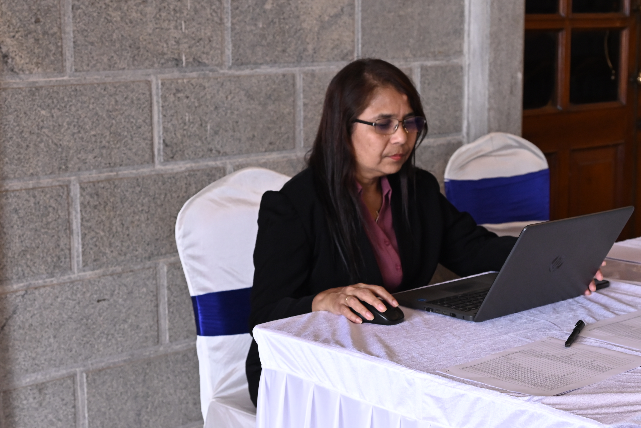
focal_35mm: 66
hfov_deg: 30.5
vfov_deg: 20.6
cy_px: 227
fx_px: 1176
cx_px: 361
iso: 1250
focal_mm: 45
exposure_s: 1/125
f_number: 5.6
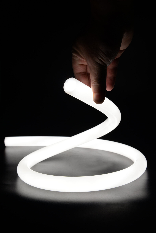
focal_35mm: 50
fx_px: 325
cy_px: 116
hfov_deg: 27.0
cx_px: 78
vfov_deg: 39.6
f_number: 14
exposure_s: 1/100
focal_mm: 50
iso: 500
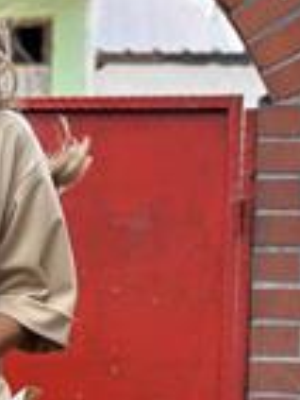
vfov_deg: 11.3
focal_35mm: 172
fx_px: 1985
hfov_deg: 8.5
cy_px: 417
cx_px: -125
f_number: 1.78
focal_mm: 6.86
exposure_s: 1/376
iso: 80
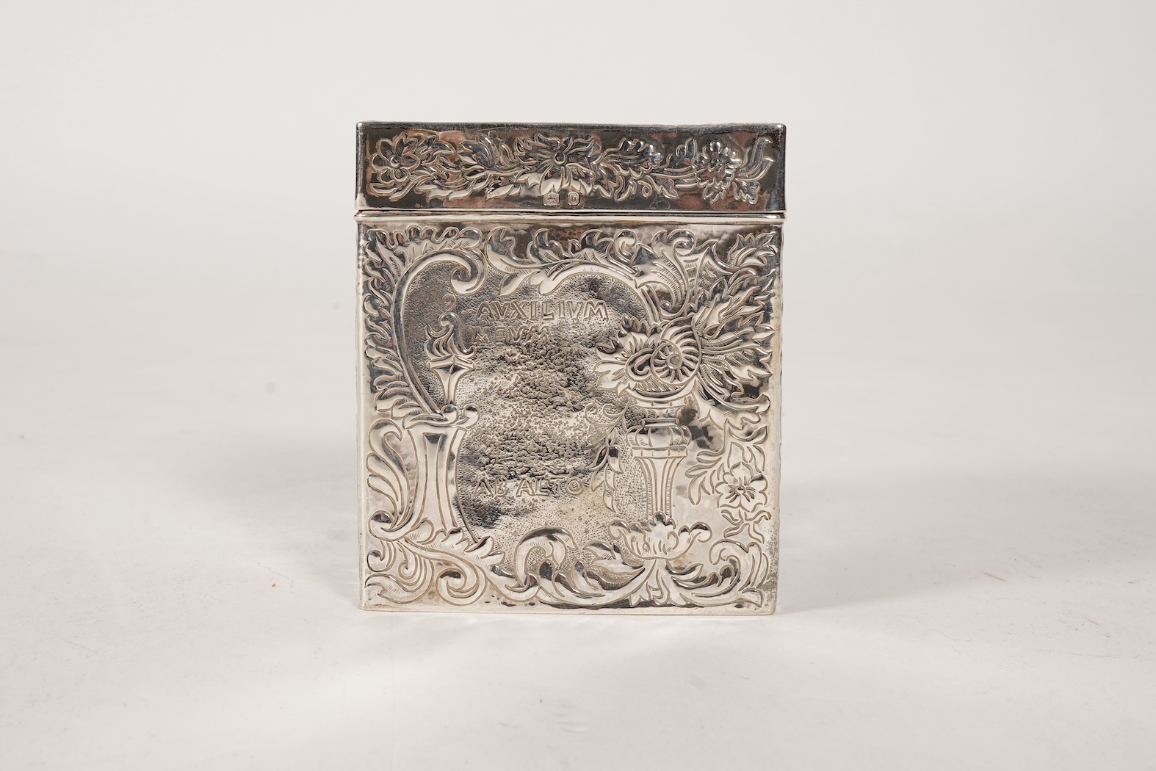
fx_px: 1445
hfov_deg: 43.6
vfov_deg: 29.9
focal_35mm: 45
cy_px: 386
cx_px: 578
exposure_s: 1/125
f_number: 22
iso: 400
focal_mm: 30
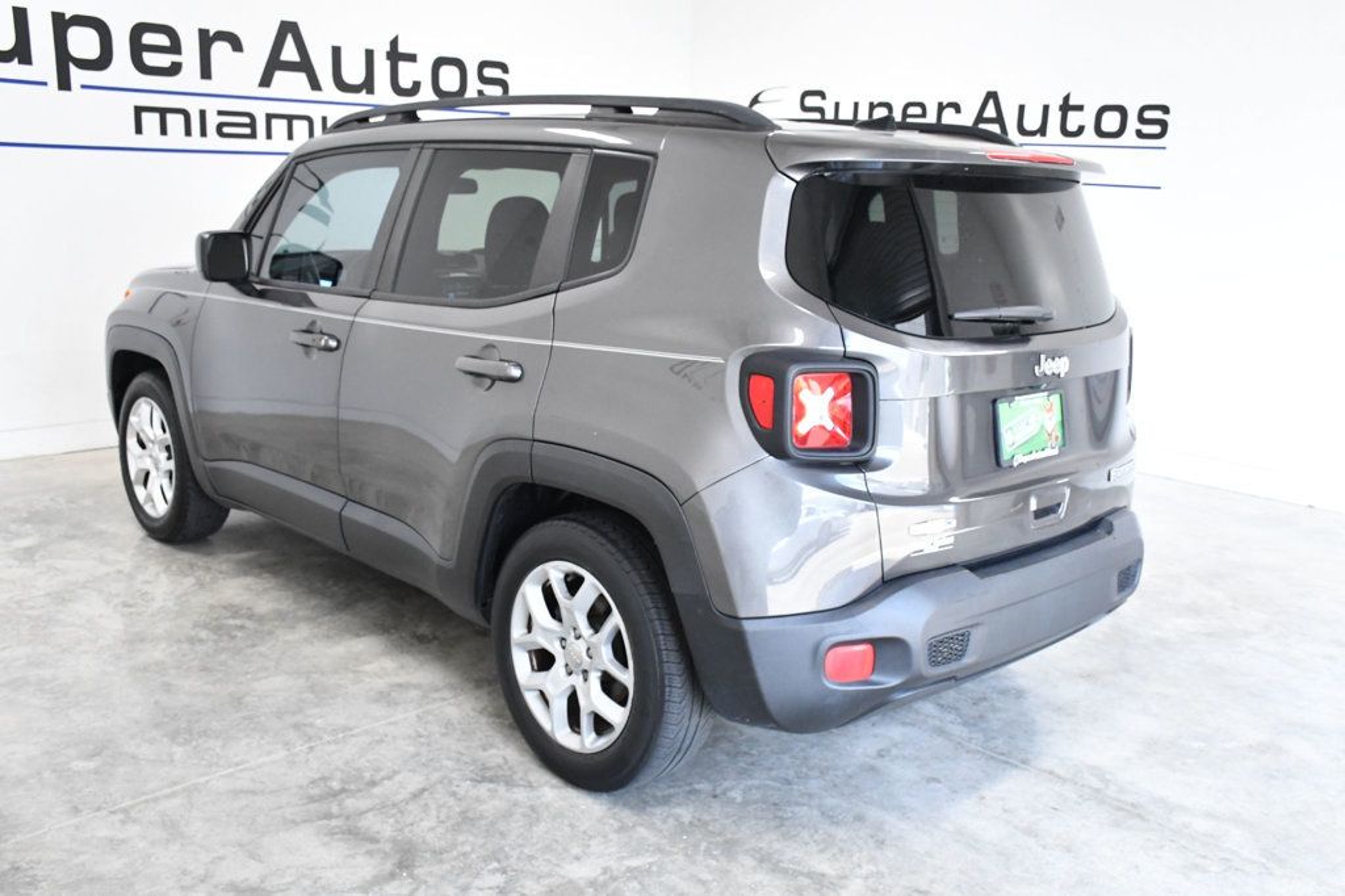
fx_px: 1270
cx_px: 672
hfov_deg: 55.8
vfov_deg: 38.9
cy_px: 448
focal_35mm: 34
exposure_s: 1/250
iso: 2500
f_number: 8
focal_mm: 23
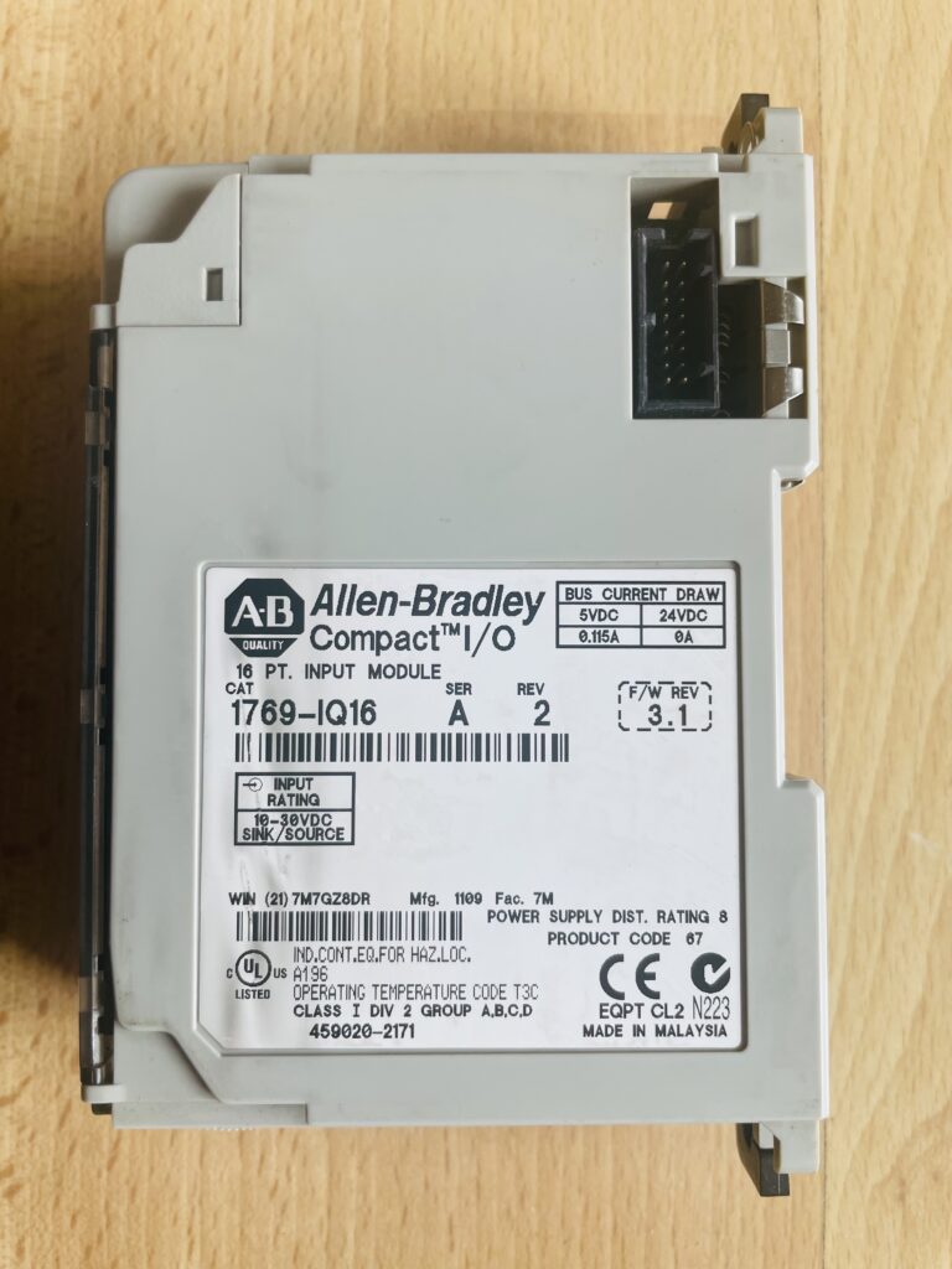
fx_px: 953
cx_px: 476
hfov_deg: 53.1
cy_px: 634
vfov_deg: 67.3
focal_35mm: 26
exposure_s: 1/211
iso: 32
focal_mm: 4.2
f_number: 1.6
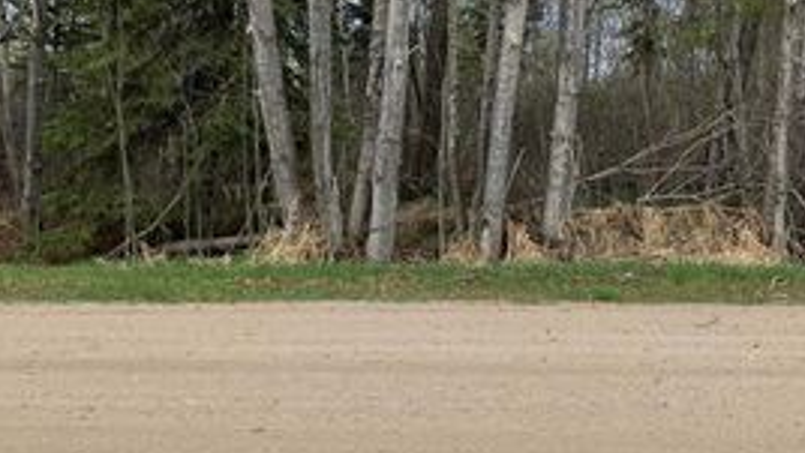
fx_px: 1217
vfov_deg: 20.5
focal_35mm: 57
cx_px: 457
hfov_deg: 36.5
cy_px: 16
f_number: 1.8
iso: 32
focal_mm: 3.99
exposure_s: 1/747
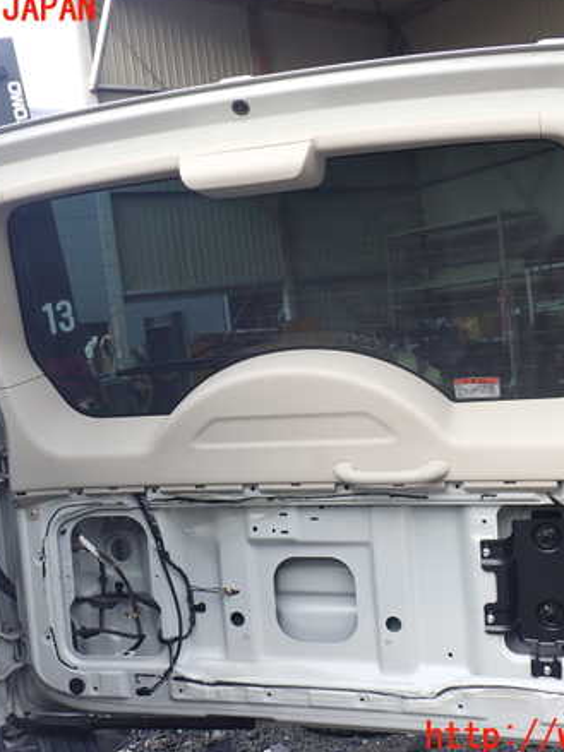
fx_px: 891
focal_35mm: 41
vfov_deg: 45.8
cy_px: 373
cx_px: 298
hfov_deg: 35.1
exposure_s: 1/160
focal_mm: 5.4
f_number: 3.2
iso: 100
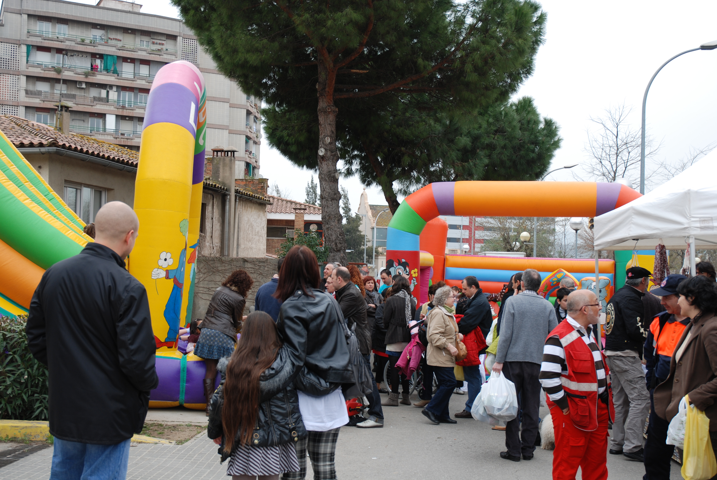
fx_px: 927
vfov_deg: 29.0
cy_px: 240
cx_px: 358
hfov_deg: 42.3
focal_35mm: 46
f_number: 6.3
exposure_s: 1/125
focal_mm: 31
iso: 100
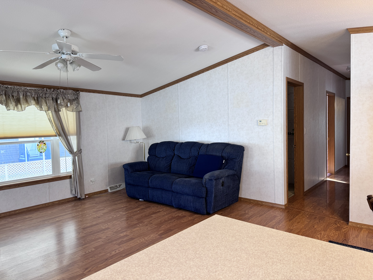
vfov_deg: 56.8
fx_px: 259
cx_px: 186
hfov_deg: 71.6
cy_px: 140
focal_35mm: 24
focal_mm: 6.76
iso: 125
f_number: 1.78
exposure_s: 1/60
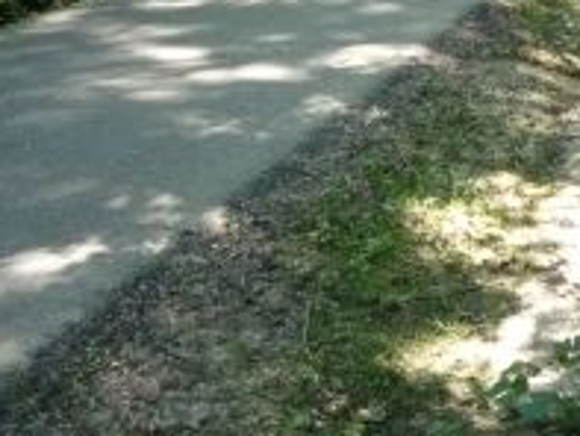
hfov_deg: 24.8
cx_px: 415
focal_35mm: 78
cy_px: -27
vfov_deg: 18.3
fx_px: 1308
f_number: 4
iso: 400
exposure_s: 1/160
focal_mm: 5.2
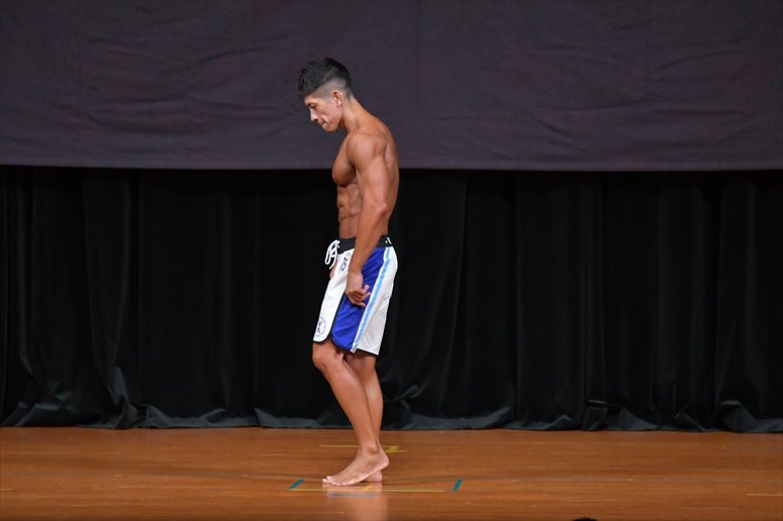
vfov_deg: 4.8
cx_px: 392
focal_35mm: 285
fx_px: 6196
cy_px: 260
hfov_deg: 7.2
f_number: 5.6
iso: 4000
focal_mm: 190
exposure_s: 1/400
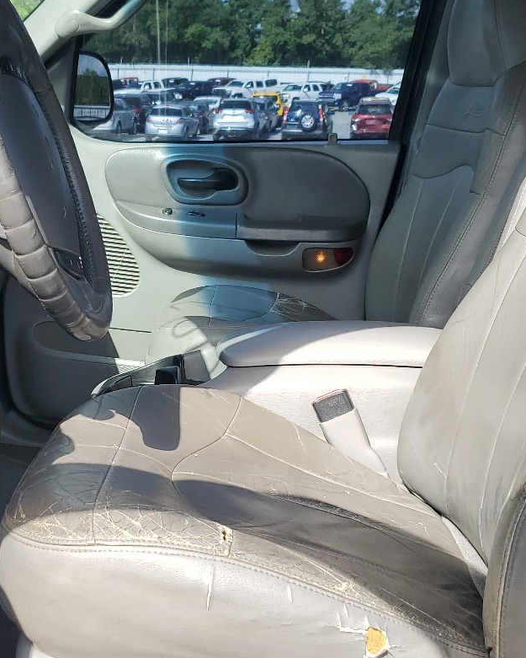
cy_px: 402
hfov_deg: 28.7
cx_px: 133
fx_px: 1012
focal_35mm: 52
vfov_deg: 35.8
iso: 50
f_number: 1.5
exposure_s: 1/1429
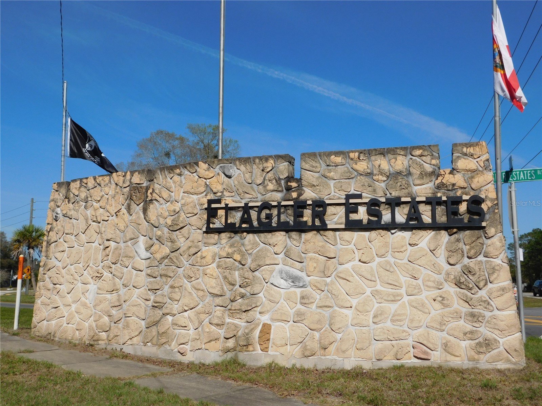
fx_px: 564
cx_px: 271
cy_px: 203
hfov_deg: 51.4
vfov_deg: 39.7
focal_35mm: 36
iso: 125
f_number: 7
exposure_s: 1/800
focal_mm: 6.3
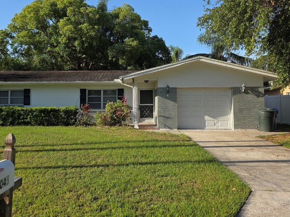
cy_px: 86
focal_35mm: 33
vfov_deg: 42.7
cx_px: 119
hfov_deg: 55.1
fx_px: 276
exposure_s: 1/590
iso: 12
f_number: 1.7
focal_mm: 6.3
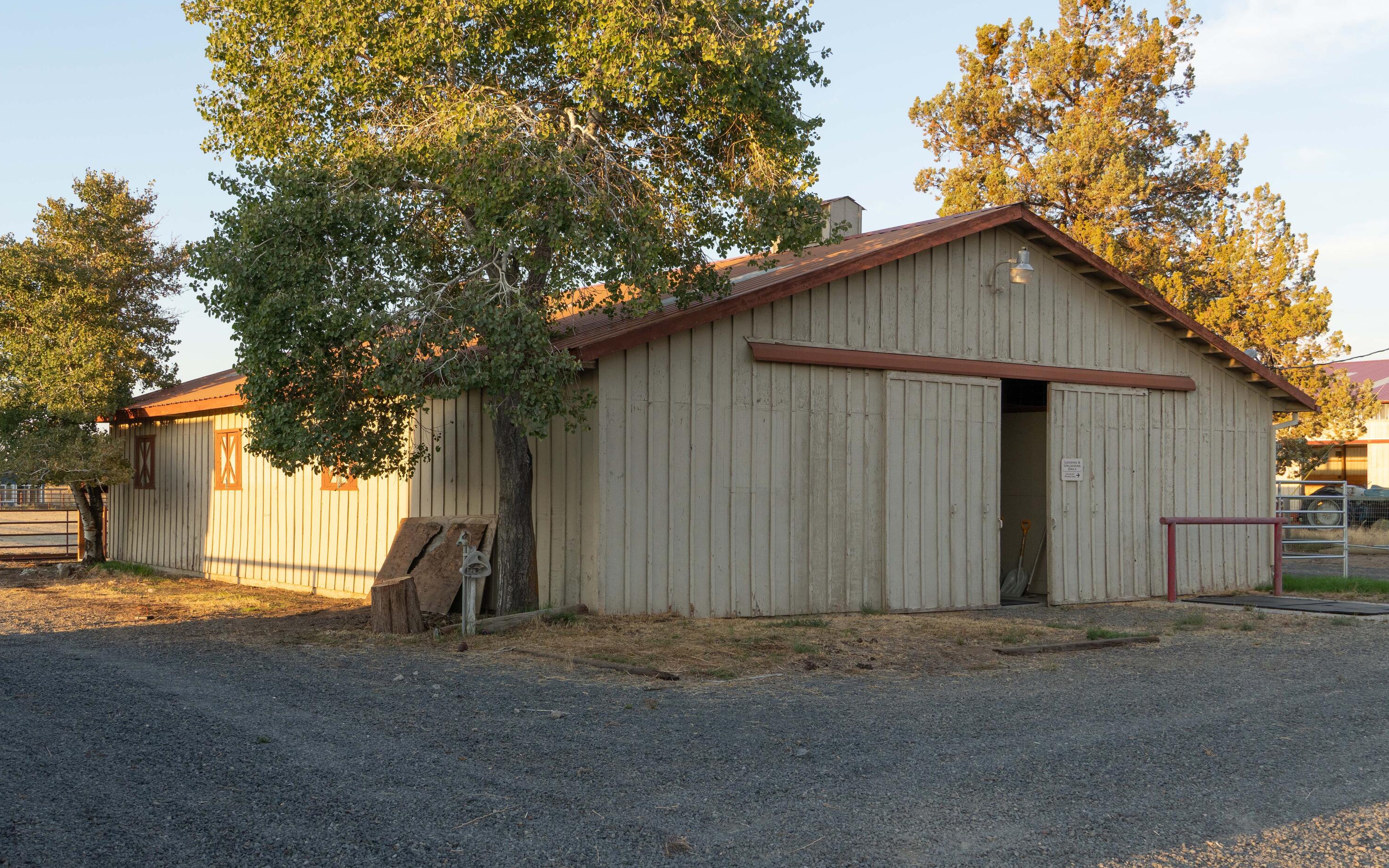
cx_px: 696
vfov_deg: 34.4
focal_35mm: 37
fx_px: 1401
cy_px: 446
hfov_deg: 52.8
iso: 400
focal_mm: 24
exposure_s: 1/160
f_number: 8
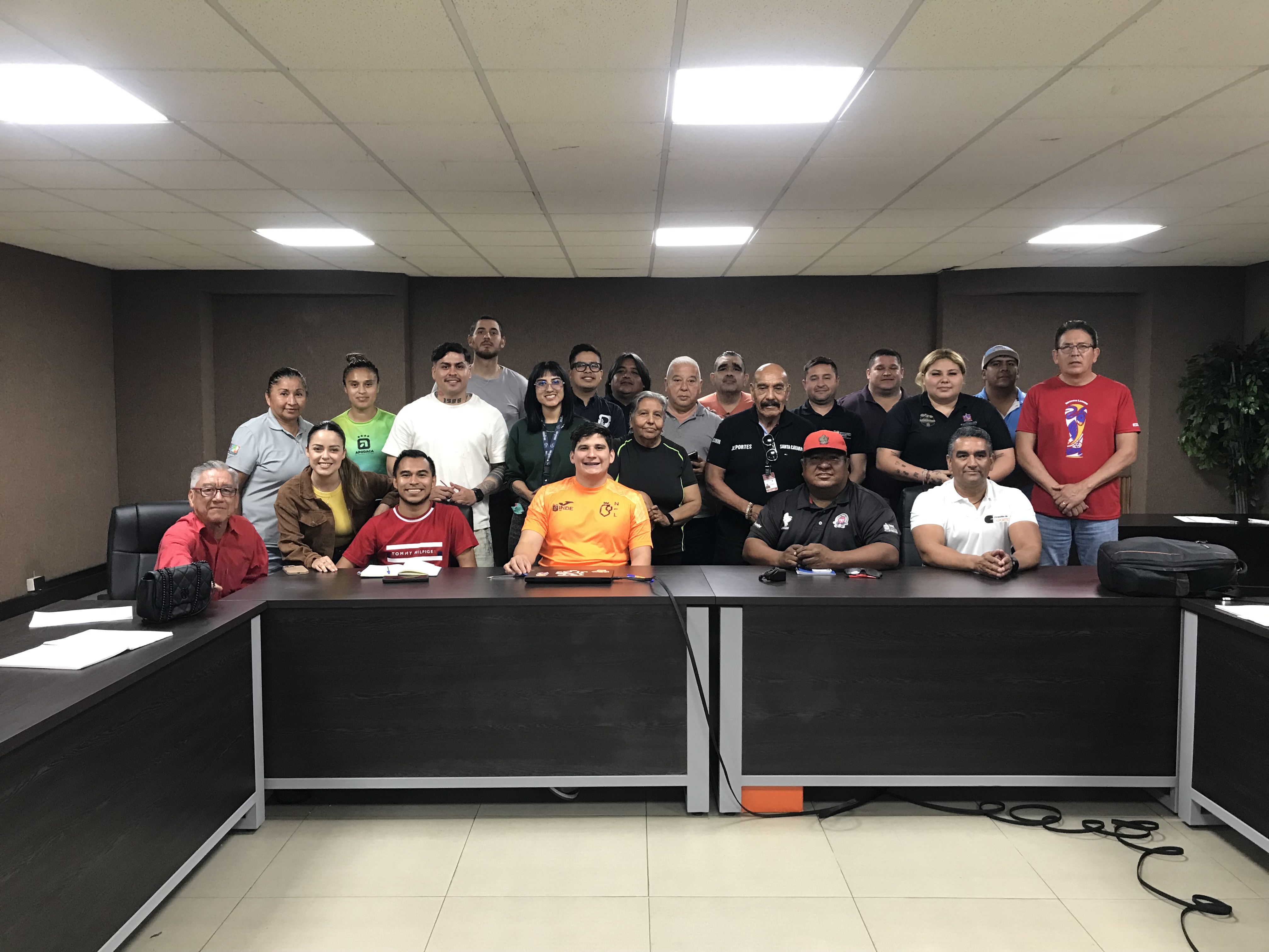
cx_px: 634
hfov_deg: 63.4
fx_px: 1026
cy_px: 476
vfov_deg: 49.7
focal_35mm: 28
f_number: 1.8
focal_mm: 3.99
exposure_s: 1/15
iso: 50
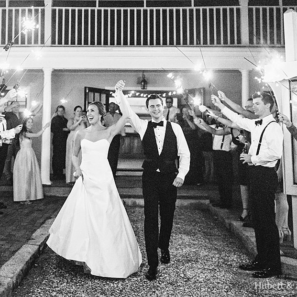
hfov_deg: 37.0
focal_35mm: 45
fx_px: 437
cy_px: 149
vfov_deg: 37.6
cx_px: 93
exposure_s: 1/160
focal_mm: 35
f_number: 1.8
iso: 2500
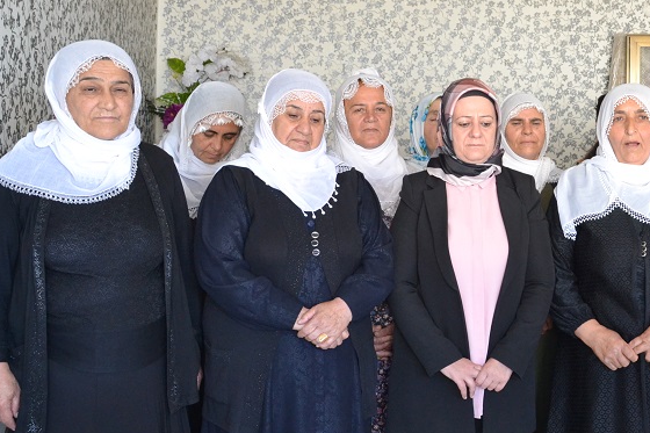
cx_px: 513
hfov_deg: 34.6
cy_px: 177
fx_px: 1011
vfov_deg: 24.1
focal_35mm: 56
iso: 1800
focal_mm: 22
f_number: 3.8
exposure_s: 1/60
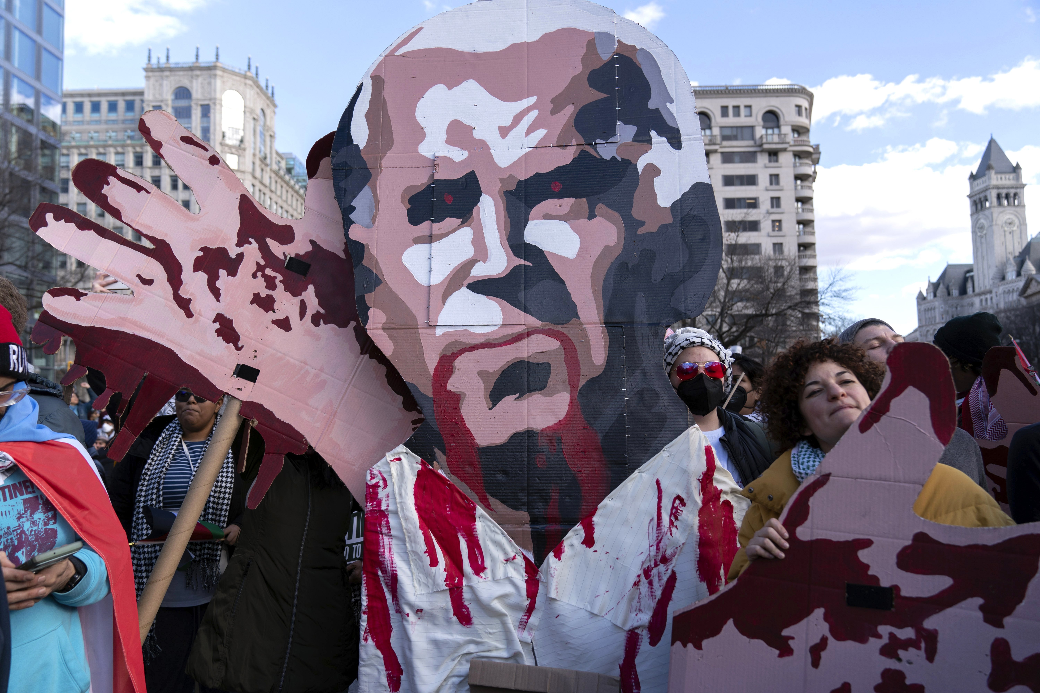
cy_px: 346
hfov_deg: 73.7
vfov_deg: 53.1
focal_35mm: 24
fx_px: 693
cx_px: 520
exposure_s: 1/320
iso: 100
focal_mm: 24
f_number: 3.5
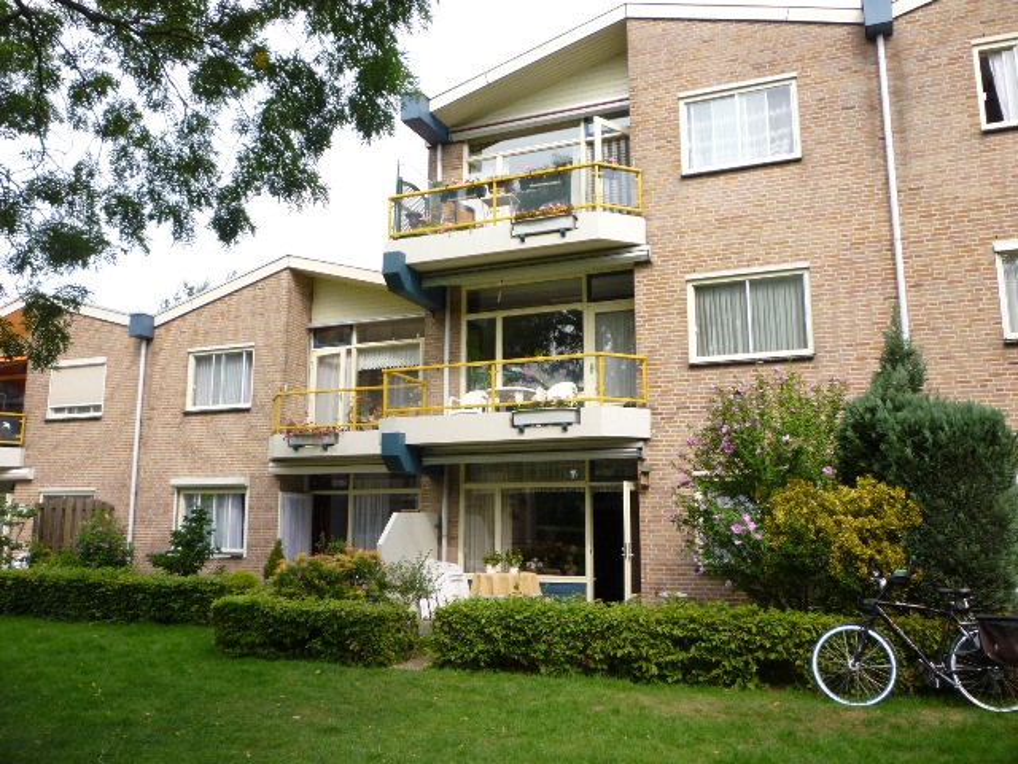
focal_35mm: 29
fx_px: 853
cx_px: 509
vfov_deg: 48.2
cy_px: 382
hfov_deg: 61.7
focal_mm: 5.2
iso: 100
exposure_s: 1/320
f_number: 3.3
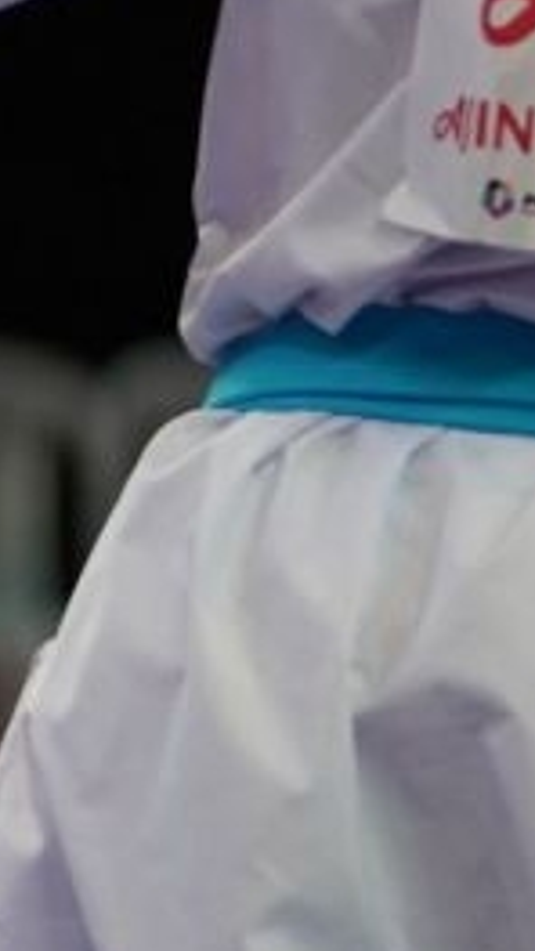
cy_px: 510
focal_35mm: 968
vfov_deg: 2.2
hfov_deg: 1.2
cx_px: -1764
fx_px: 24405
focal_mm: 135
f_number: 2.8
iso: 800
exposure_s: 1/1000
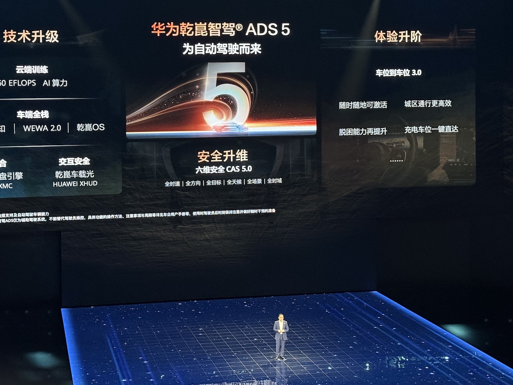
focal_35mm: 69
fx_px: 1023
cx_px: 240
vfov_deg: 21.2
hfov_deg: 28.2
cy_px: 121
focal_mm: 6.76
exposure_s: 1/33
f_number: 1.78
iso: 400
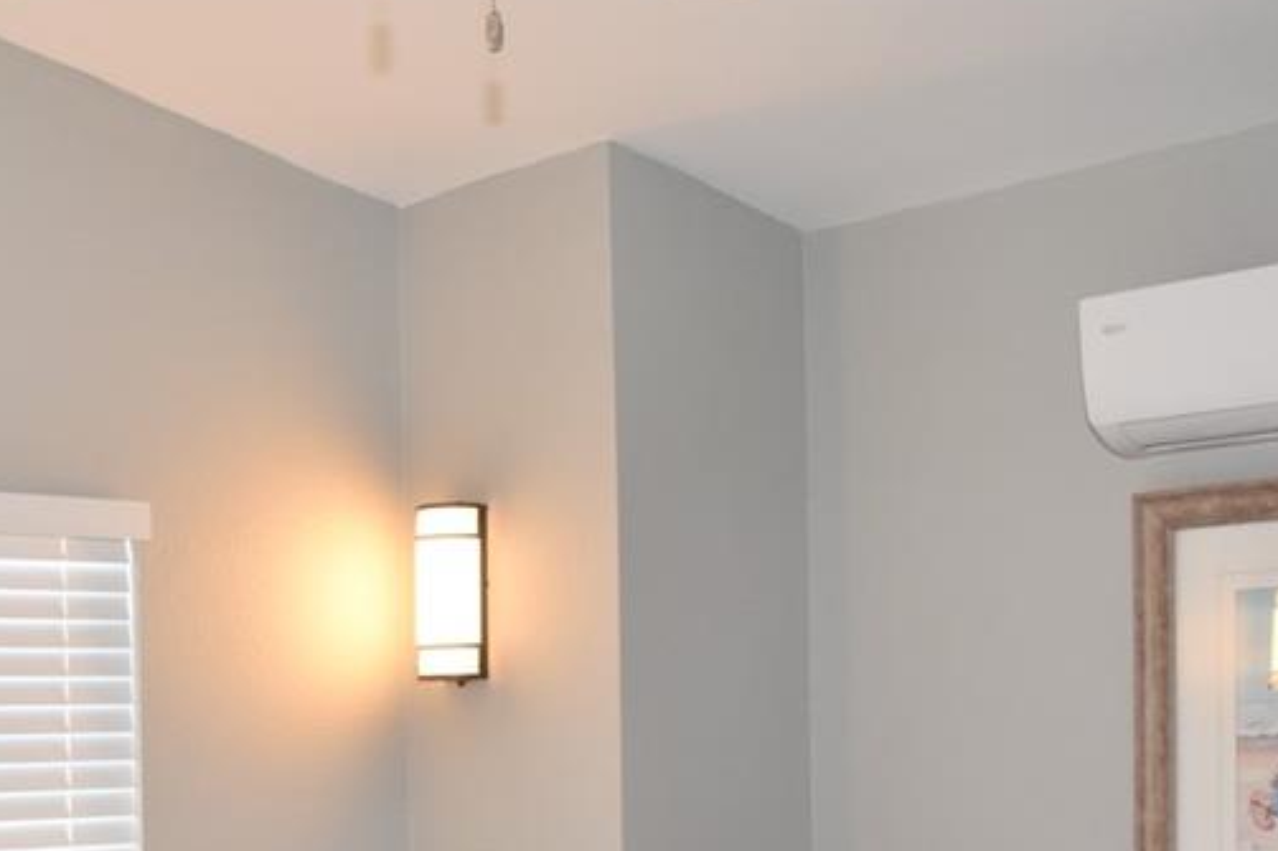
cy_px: 790
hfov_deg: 34.4
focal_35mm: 55
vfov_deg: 23.8
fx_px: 1952
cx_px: 150
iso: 720
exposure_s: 1/125
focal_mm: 18
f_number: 5.6
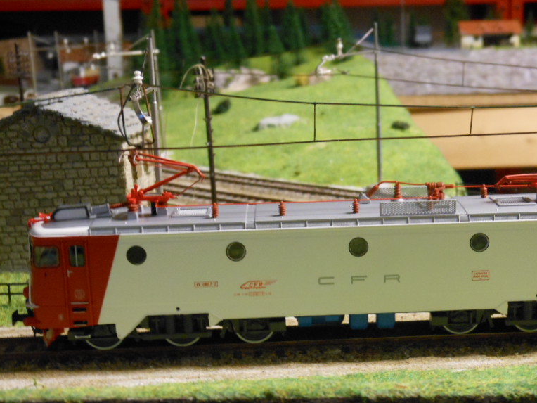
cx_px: 338
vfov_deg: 21.9
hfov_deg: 28.9
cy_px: 261
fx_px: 1039
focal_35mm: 67
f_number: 4
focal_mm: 8.9
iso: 400
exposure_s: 1/8
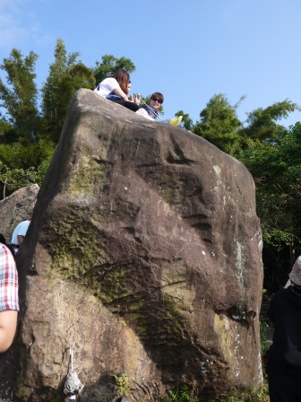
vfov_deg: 63.4
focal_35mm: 28
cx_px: 150
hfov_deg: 49.7
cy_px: 201
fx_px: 325
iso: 160
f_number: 7.1
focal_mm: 14
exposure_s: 1/320
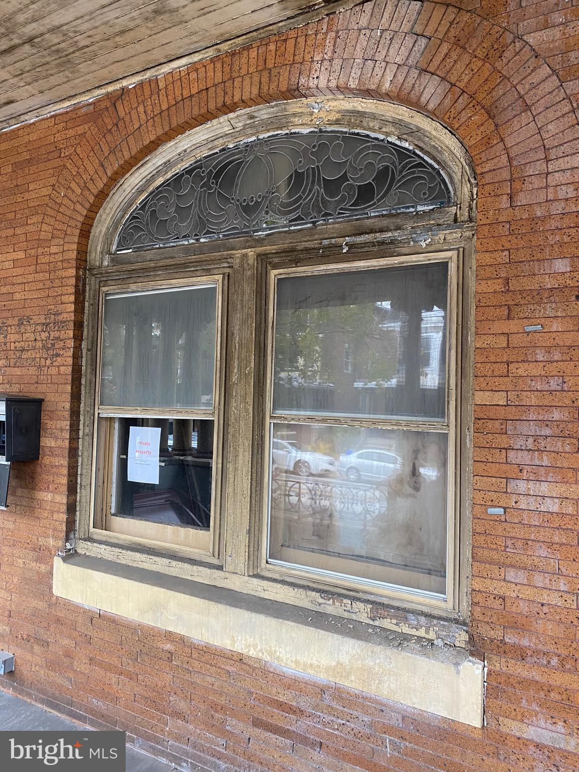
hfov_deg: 53.1
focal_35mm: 26
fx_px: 580
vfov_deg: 67.3
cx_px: 290
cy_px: 386
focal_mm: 4.25
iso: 125
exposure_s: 1/60
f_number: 1.8
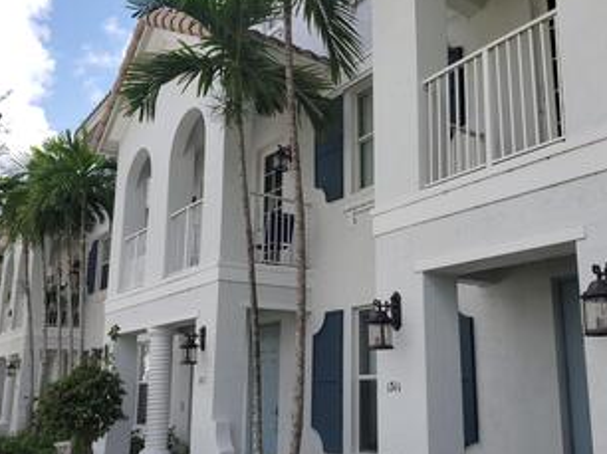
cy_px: 252
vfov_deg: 41.7
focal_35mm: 34
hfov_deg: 53.5
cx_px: 375
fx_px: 596
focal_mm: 4.3
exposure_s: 1/924
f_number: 2.4
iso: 50
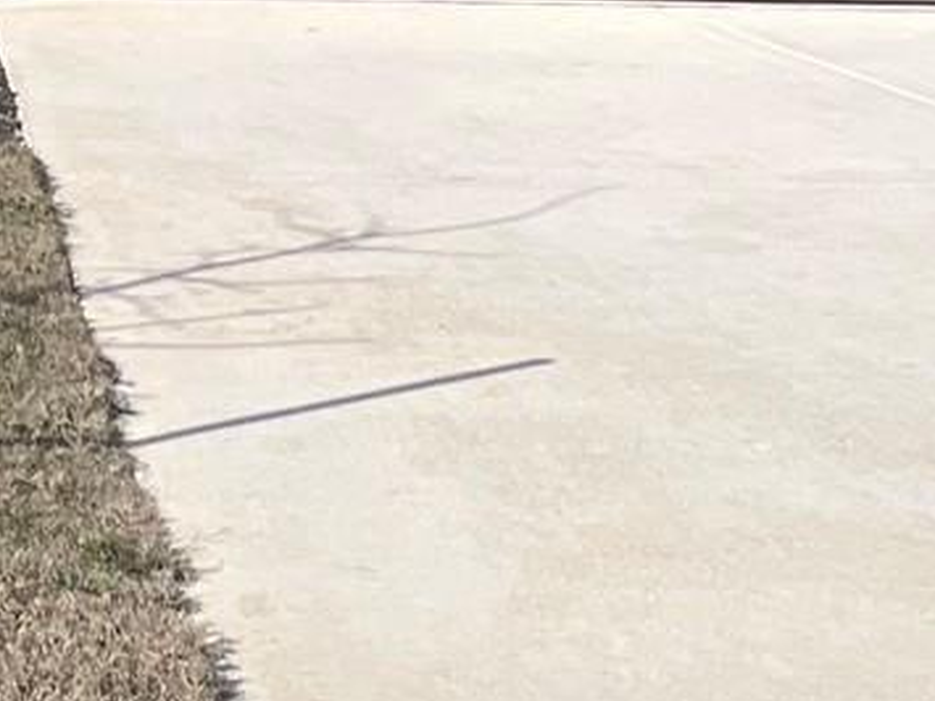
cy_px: -211
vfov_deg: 18.3
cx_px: -92
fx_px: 2025
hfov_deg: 24.3
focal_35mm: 75
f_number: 1.8
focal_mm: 1.57
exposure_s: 1/3534
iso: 32
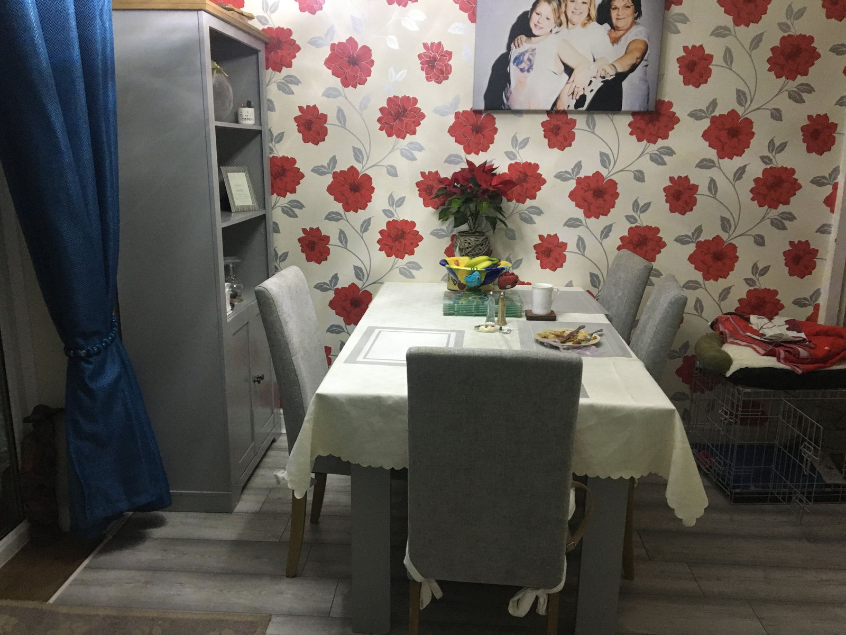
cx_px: 423
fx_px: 709
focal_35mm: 29
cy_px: 318
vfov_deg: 48.2
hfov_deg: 61.7
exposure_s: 1/33
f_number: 2.2
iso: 250
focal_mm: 4.15
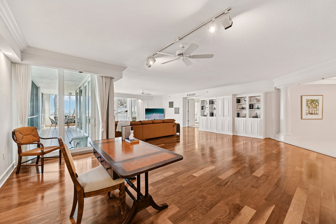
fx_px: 131
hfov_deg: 104.3
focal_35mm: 14
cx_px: 168
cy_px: 112
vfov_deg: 81.2
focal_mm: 14
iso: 400
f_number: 8
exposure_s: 1/40
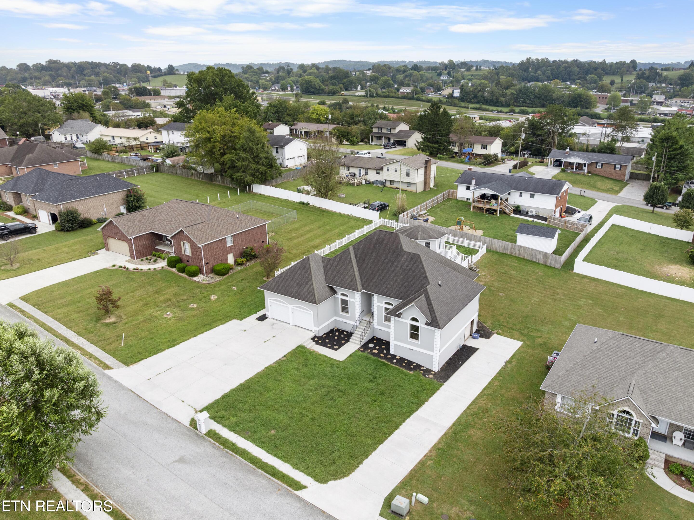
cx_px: 361
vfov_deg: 54.9
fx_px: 501
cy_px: 260
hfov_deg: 69.4
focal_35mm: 25
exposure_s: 1/120
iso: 120
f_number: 2.8
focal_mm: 12.29
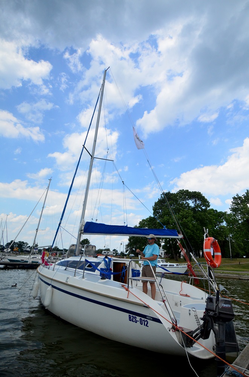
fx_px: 188
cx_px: 124
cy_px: 188
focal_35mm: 18
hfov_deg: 67.1
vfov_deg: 90.1
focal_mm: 12
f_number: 4.5
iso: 900
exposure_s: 1/8000
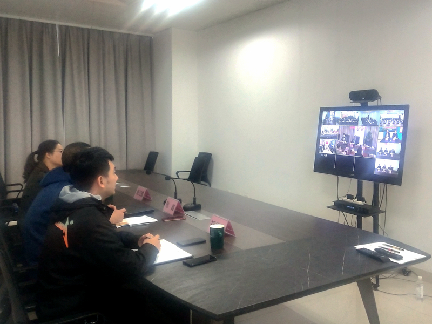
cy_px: 162
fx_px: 374
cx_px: 216
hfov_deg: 60.0
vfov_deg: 46.8
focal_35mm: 30
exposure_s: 1/50
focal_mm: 3.95
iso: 169
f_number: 1.8
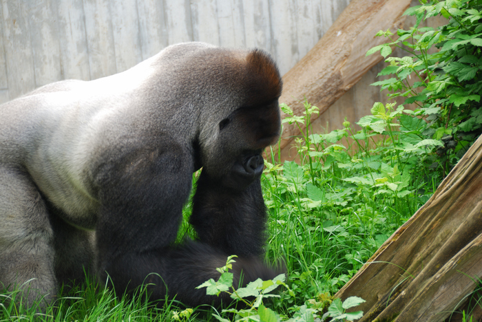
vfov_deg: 6.8
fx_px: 2713
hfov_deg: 10.2
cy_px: 161
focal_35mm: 202
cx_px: 241
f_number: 5.6
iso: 100
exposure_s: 1/30
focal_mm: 135
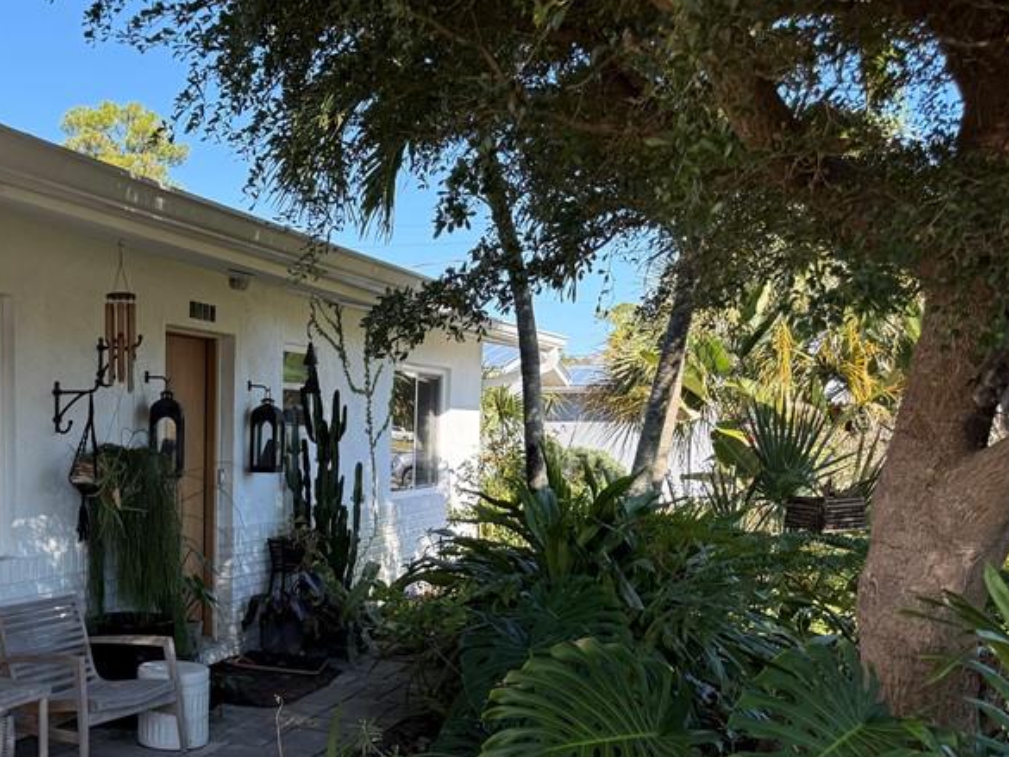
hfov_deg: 42.0
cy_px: 552
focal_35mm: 42
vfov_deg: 33.8
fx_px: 1224
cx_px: 148
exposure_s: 1/1018
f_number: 1.78
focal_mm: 6.76
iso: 100
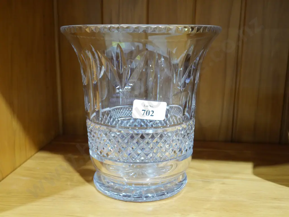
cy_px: 108
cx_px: 144
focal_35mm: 40
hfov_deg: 46.8
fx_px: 334
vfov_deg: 36.0
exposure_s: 1/60
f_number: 4.4
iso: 2000
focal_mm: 20
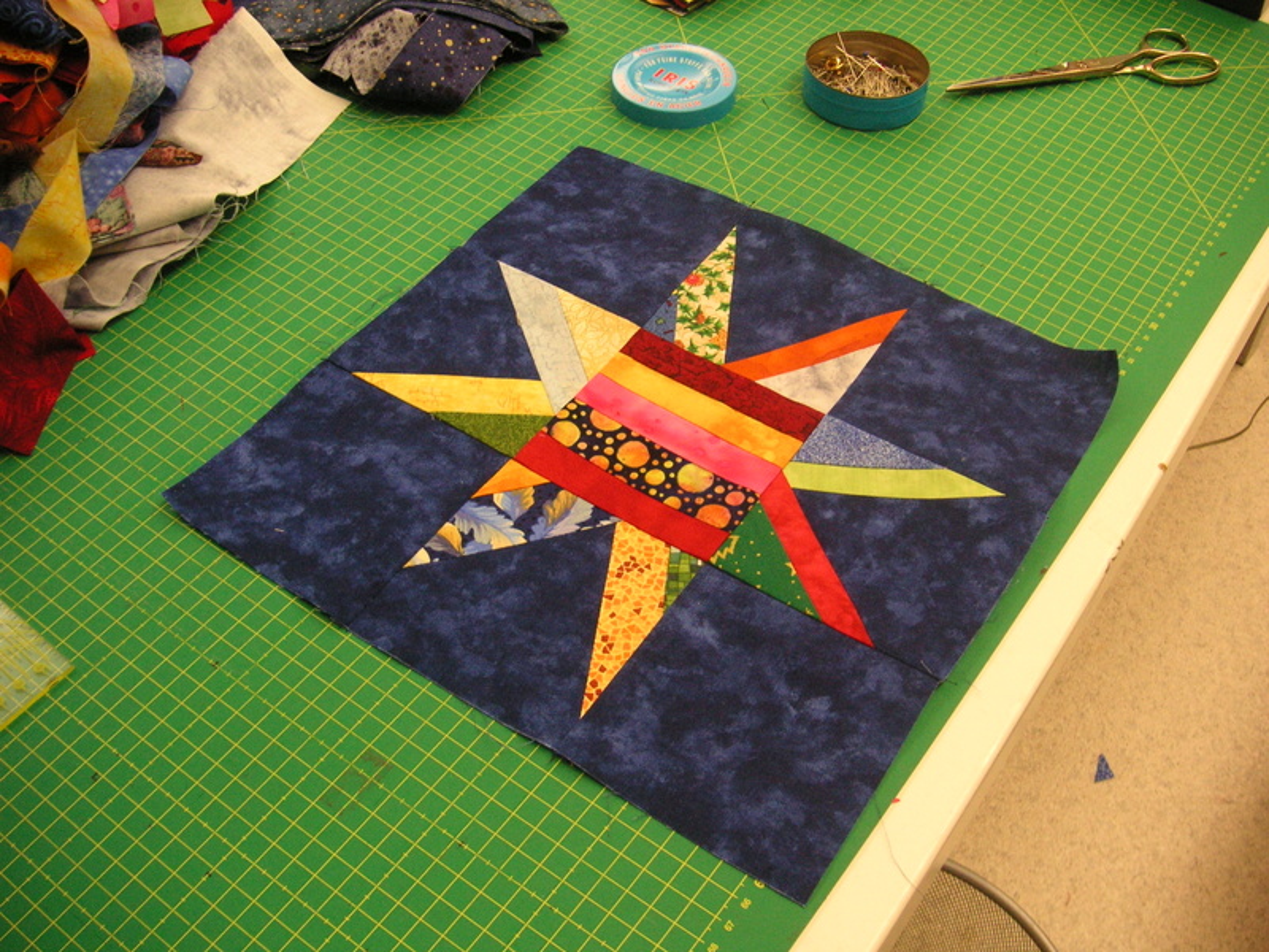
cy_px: 476
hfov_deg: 50.1
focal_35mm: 37
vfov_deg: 38.7
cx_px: 634
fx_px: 1356
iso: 125
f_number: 2.8
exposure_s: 1/45
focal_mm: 6.1
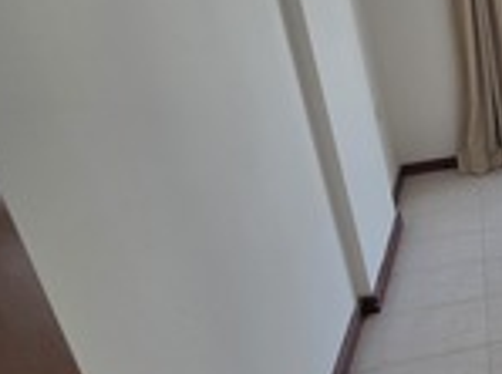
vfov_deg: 35.8
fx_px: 579
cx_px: 726
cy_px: 180
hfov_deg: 30.3
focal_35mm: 40
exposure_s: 1/100
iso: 100
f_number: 1.9
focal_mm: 2.2
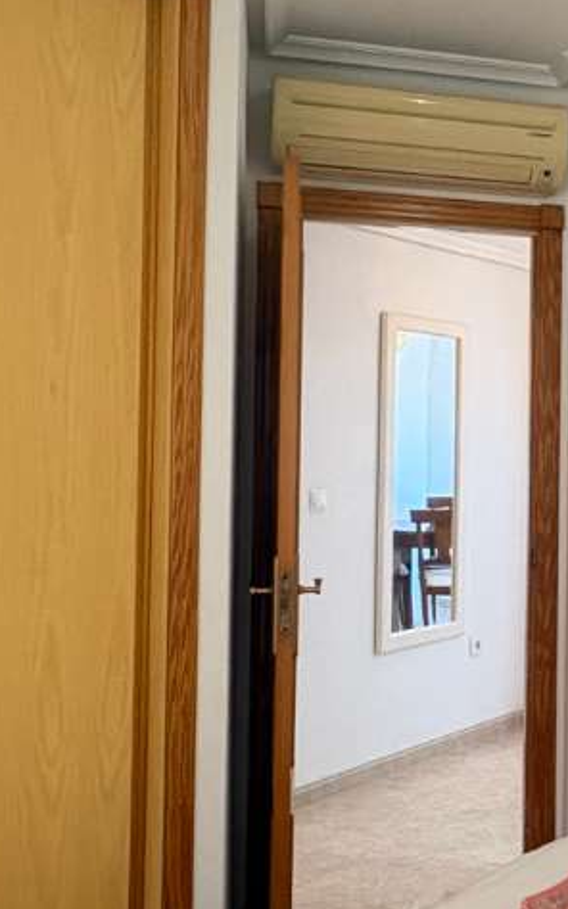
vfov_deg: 42.6
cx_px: 675
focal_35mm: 47
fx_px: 1165
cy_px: 415
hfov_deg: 24.8
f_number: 2.2
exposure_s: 1/50
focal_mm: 2.22
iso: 400
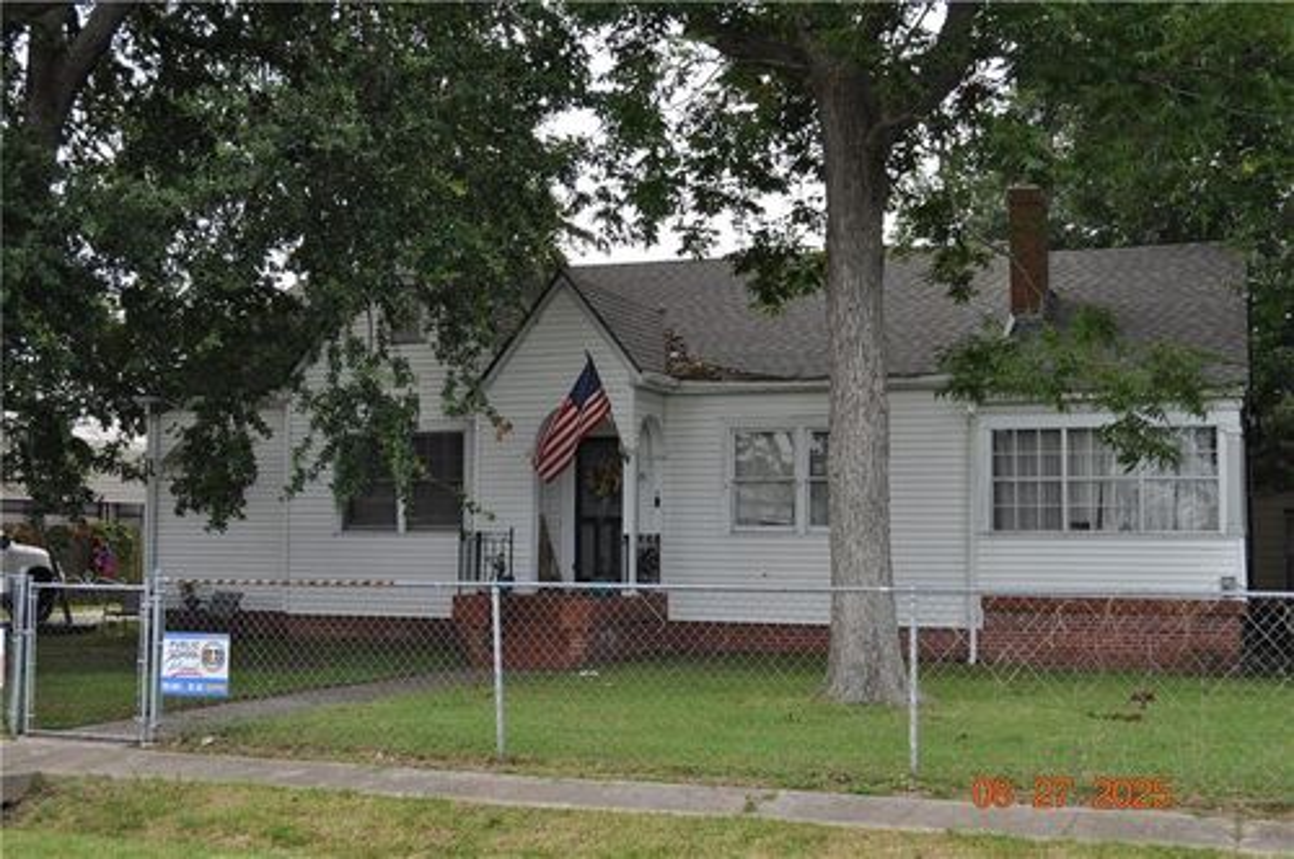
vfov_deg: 29.8
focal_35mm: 45
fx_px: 1615
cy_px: 430
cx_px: 647
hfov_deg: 43.7
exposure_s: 1/200
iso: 200
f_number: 8
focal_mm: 30
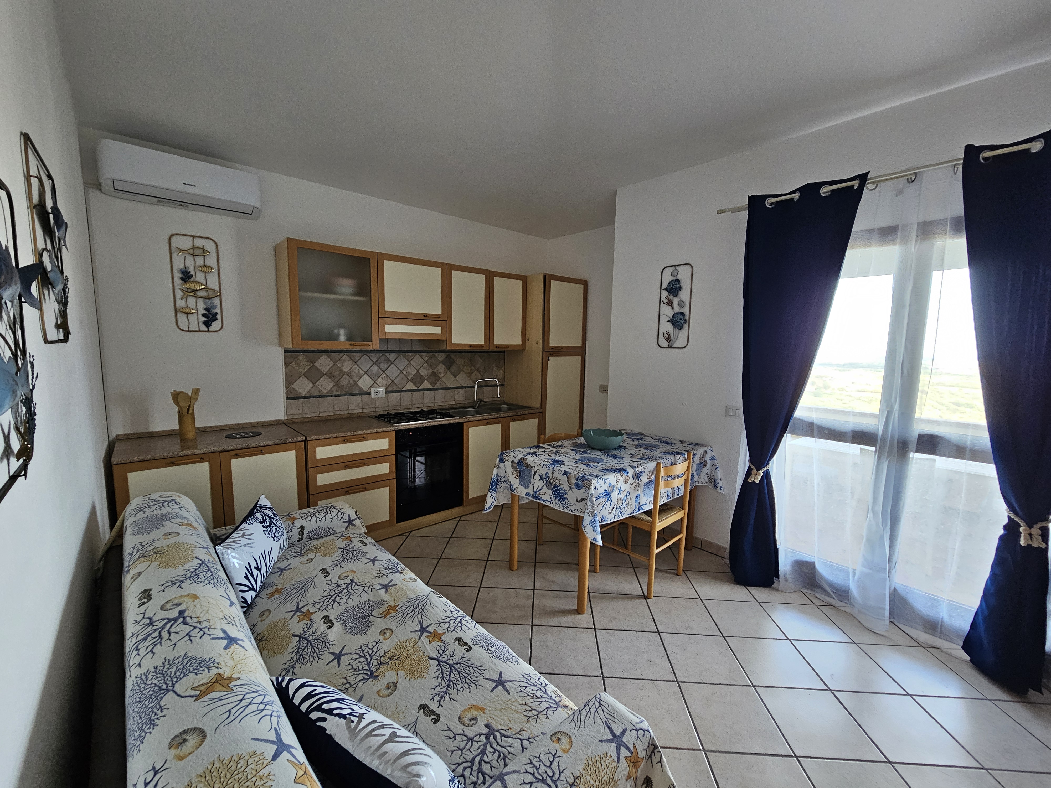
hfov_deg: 106.2
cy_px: 394
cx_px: 526
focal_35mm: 13
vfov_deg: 89.9
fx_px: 395
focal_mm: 2.2
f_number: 2.2
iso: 250
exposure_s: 1/50
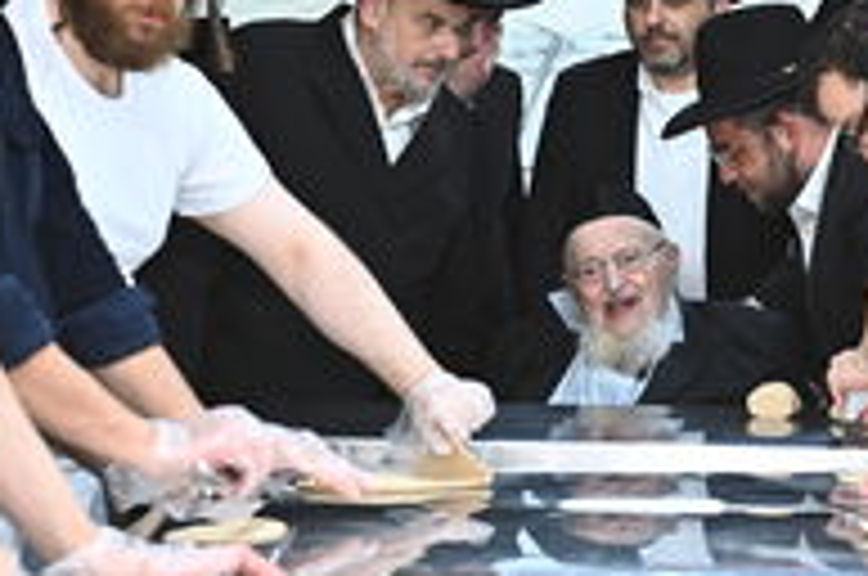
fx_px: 3490
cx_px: 612
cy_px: 225
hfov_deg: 14.1
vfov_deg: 9.4
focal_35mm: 145
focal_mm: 70
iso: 1600
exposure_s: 1/200
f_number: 5
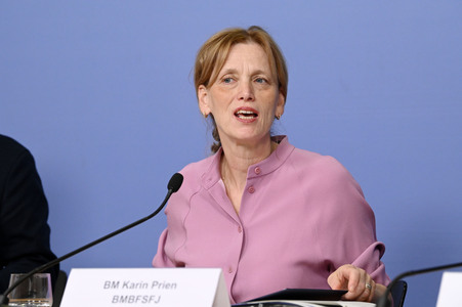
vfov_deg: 7.6
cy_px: 154
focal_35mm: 180
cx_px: 231
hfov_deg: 11.4
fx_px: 2308
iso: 4000
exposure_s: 1/800
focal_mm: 180
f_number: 5.6
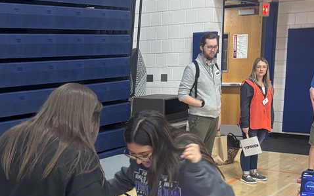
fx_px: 505
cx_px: 105
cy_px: 195
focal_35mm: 59
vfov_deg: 21.3
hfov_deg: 34.2
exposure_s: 1/60
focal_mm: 5.96
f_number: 1.6
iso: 320
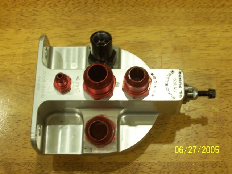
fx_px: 442
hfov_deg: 29.4
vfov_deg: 22.3
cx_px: 116
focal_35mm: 66
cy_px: 87
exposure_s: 1/8
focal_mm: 10.8
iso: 160
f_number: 4
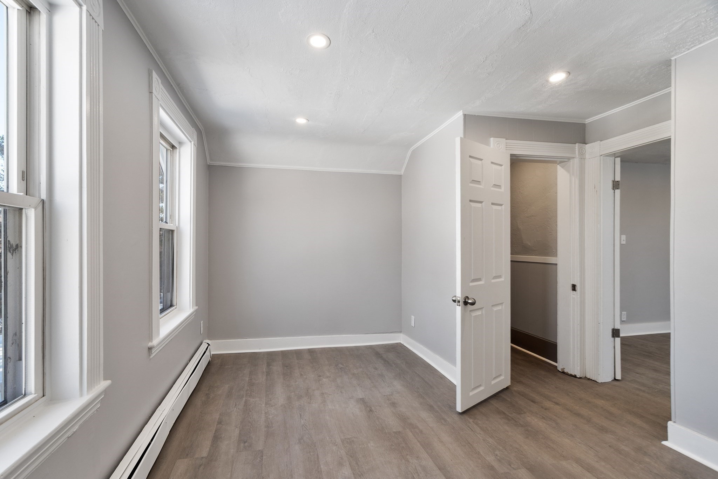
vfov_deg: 77.3
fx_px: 299
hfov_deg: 100.4
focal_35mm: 15
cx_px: 359
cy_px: 240
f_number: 8
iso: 320
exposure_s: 1/4
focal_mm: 10
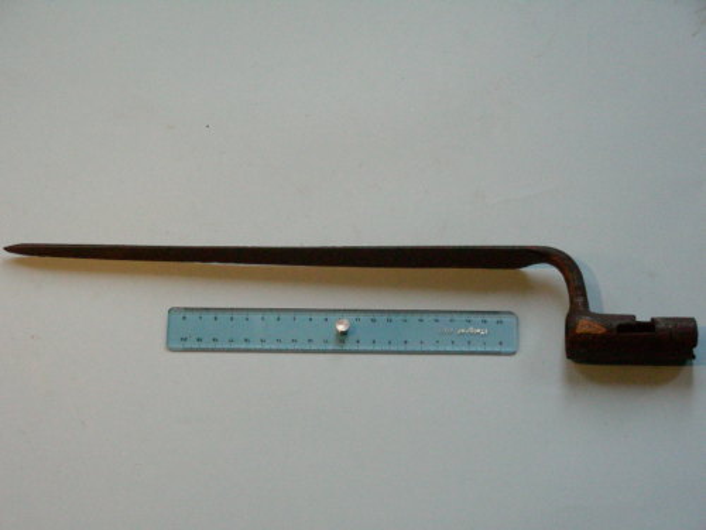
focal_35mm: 99
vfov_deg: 14.9
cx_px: 353
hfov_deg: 19.8
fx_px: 2019
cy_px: 265
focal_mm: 16.5
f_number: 4
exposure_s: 1/471
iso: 400
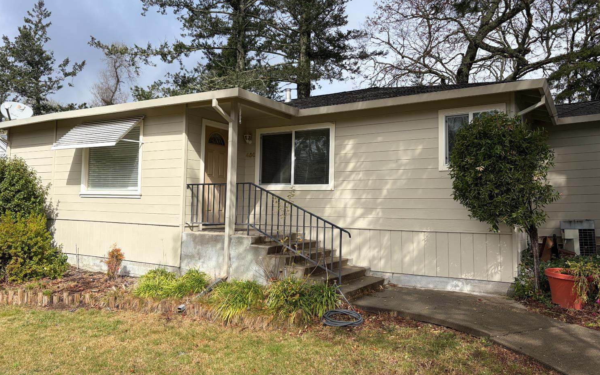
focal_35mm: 28
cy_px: 170
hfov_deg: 66.5
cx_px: 297
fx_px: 458
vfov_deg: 44.5
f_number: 1.6
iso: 50
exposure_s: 1/2141
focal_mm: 5.96
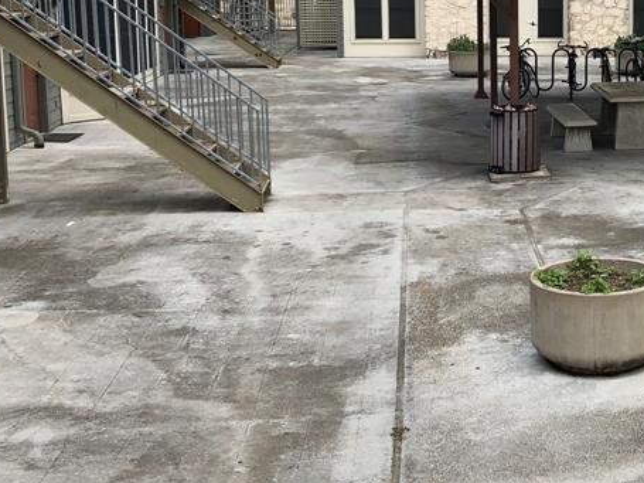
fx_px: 1172
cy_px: 113
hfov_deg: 29.1
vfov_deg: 23.0
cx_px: 617
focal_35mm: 63
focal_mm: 4
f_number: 1.8
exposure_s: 1/1799
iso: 20
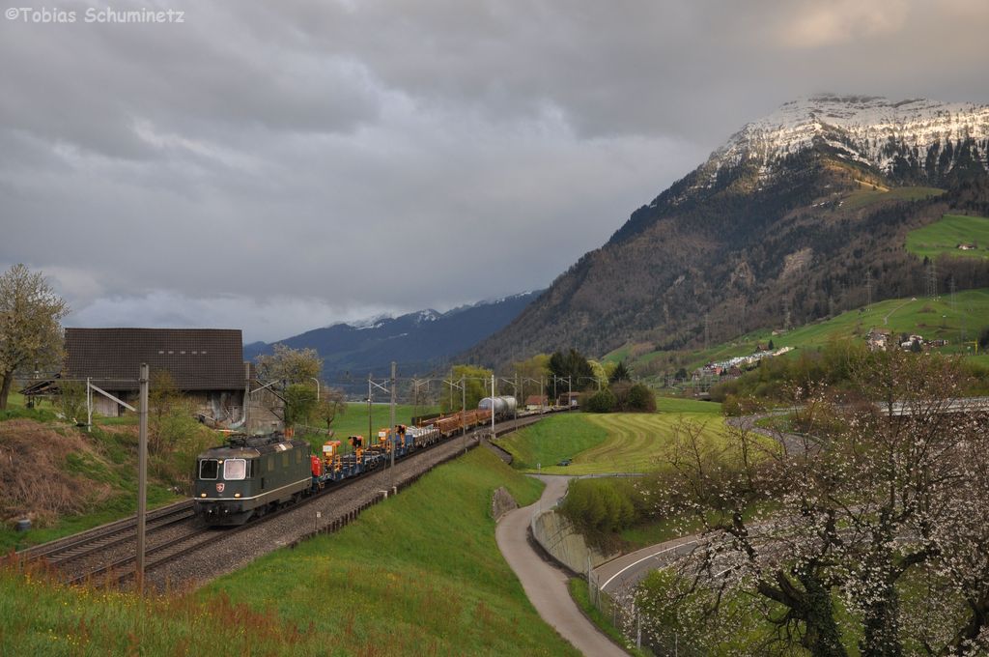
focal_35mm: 45
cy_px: 328
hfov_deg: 43.7
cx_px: 494
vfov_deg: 29.8
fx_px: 1235
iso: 400
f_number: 5.6
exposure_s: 1/500
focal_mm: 30
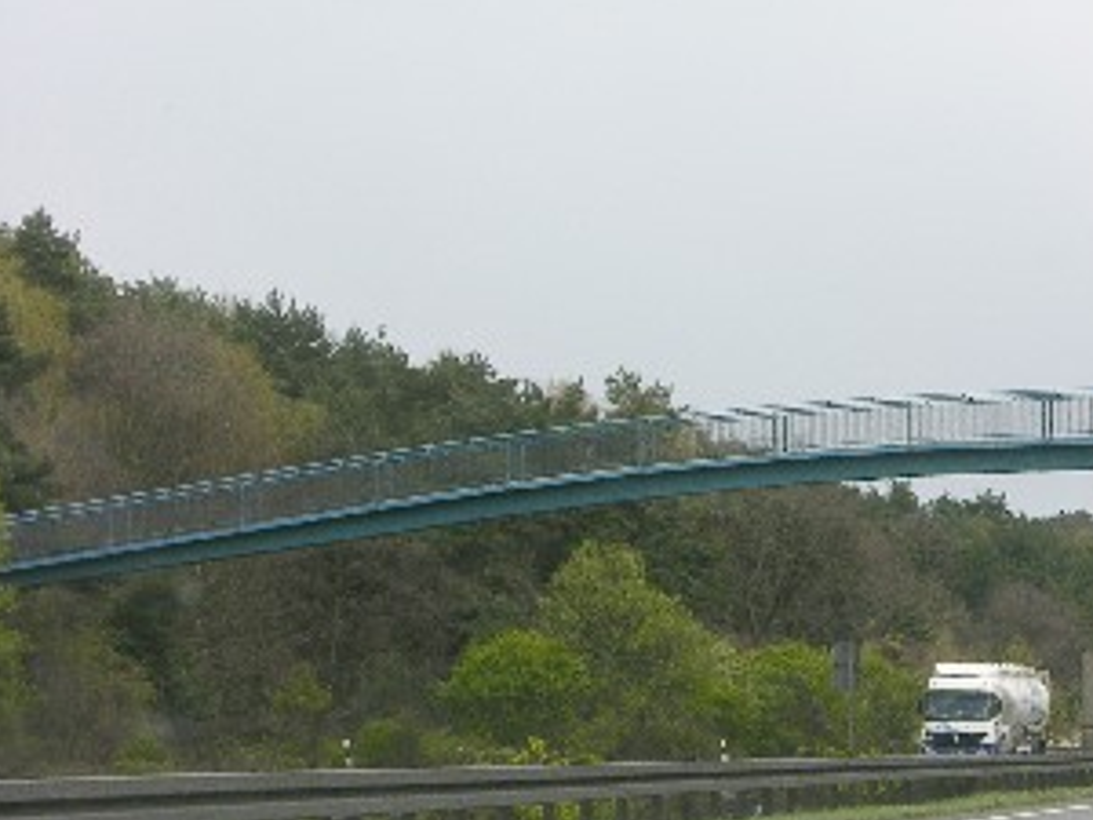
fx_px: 5747
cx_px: 1051
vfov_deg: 8.2
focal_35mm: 182
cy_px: 430
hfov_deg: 10.8
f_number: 6.4
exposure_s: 1/164
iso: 50
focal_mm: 23.7
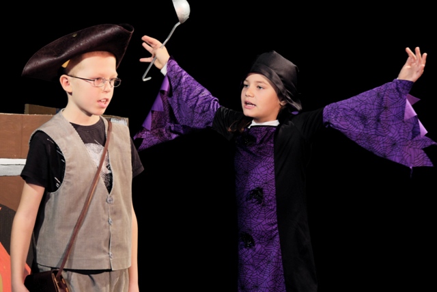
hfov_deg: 14.3
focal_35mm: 143
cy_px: 146
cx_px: 218
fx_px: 1736
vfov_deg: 9.6
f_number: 5
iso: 1600
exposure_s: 1/60
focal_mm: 95
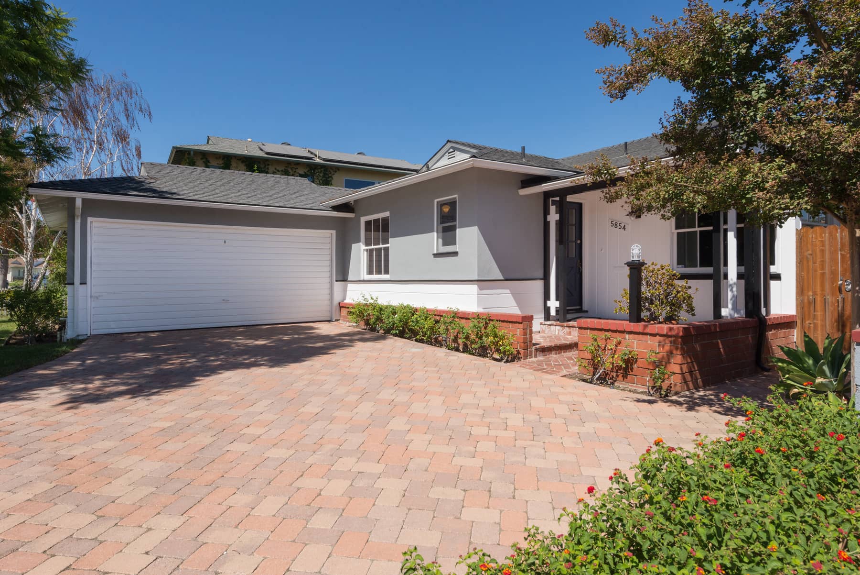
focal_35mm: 21
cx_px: 430
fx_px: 502
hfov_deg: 81.2
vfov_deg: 59.6
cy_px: 288
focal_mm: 21
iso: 400
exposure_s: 1/800
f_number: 13
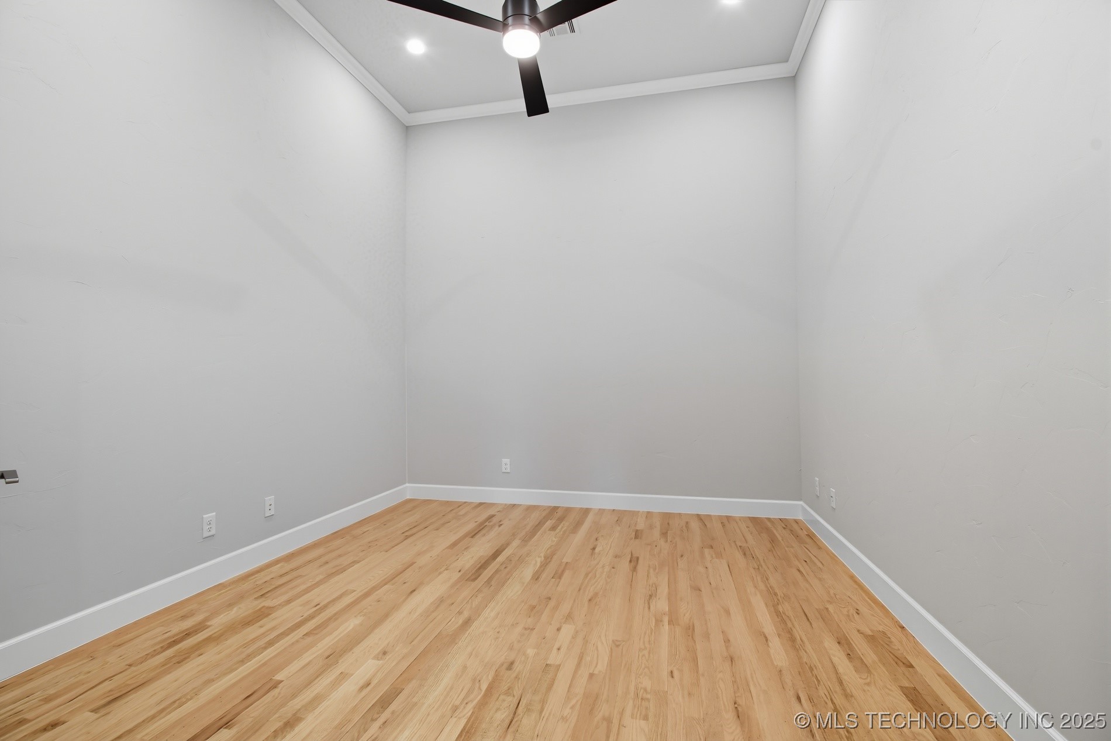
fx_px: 463
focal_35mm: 15
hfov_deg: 100.4
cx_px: 556
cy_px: 370
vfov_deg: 77.3
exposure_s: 1/40
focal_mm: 10
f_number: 9
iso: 250
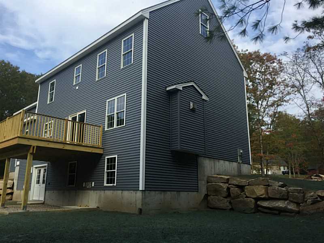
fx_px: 271
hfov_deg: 61.7
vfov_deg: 48.2
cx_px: 162
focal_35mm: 29
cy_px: 122
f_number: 2.2
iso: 32
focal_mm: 4.15
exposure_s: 1/1041
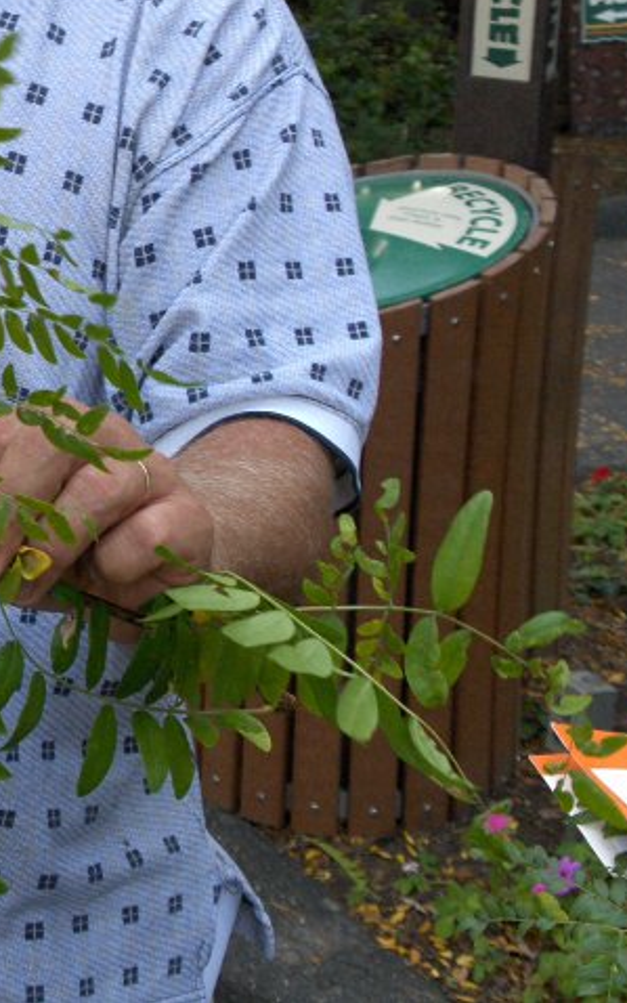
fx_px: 1803
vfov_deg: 31.1
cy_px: 497
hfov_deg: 19.2
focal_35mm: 66
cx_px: -4
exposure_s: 1/81.2
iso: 200
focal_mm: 9.5
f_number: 3.2
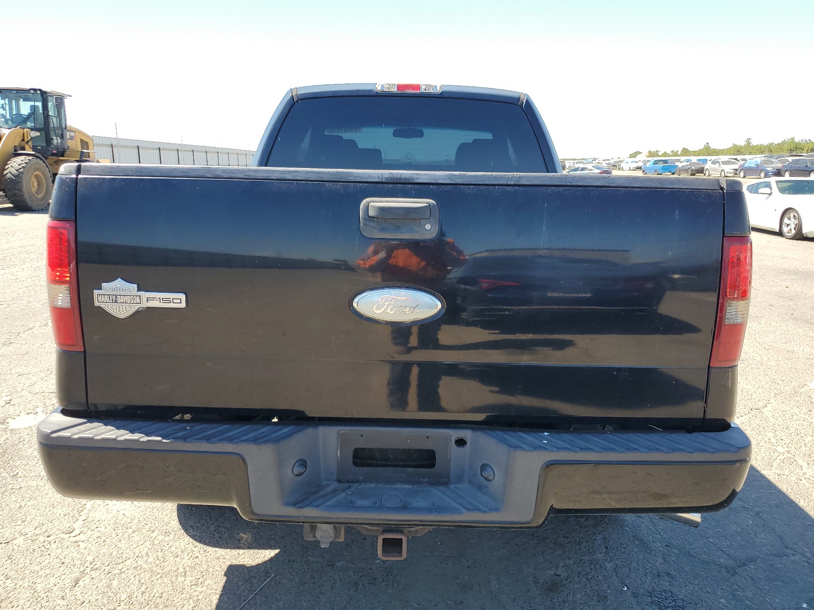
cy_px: 305
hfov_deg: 67.3
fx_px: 611
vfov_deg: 53.1
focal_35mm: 26
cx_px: 407
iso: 50
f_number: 1.5
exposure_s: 1/909
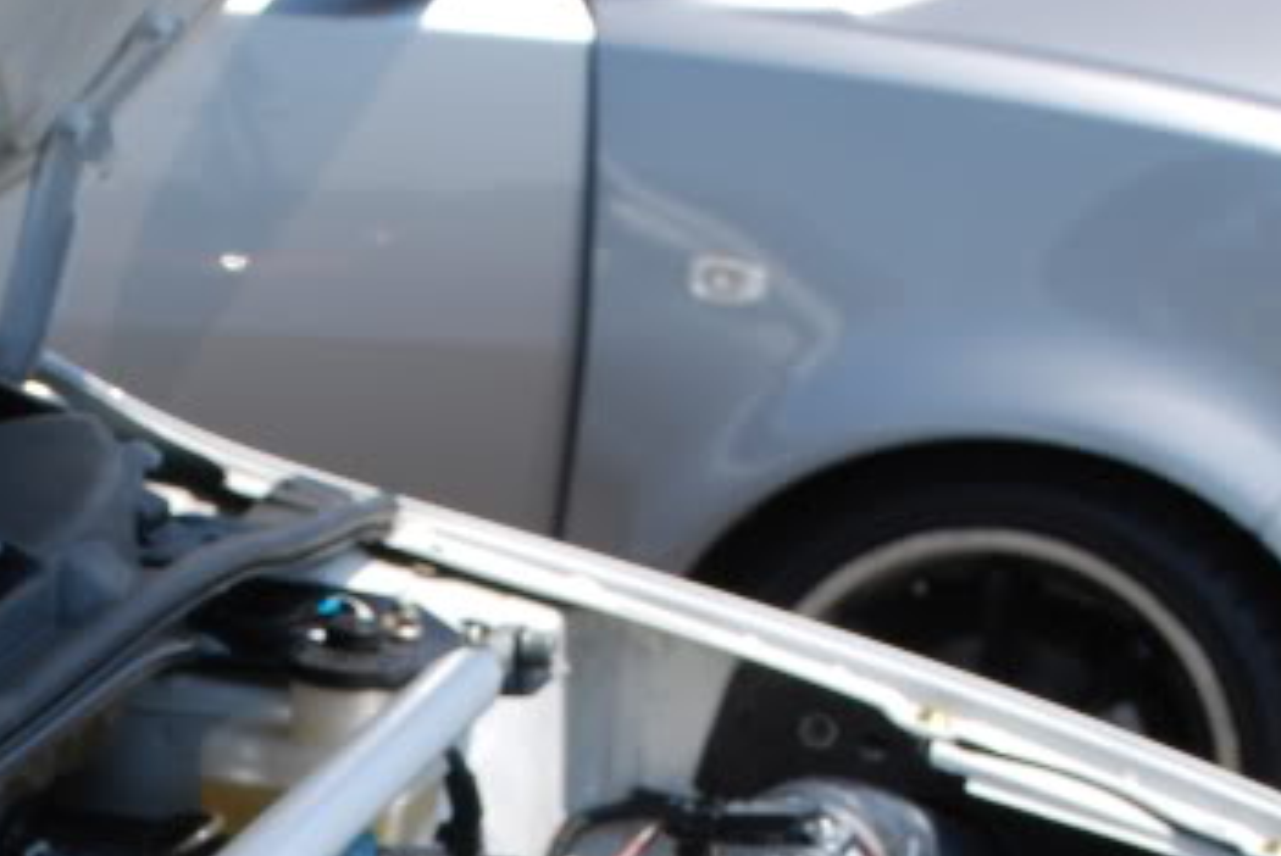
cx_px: 258
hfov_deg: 17.8
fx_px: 4060
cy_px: 1209
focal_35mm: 114
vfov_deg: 11.6
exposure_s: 1/200
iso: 100
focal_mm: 26
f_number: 7.1
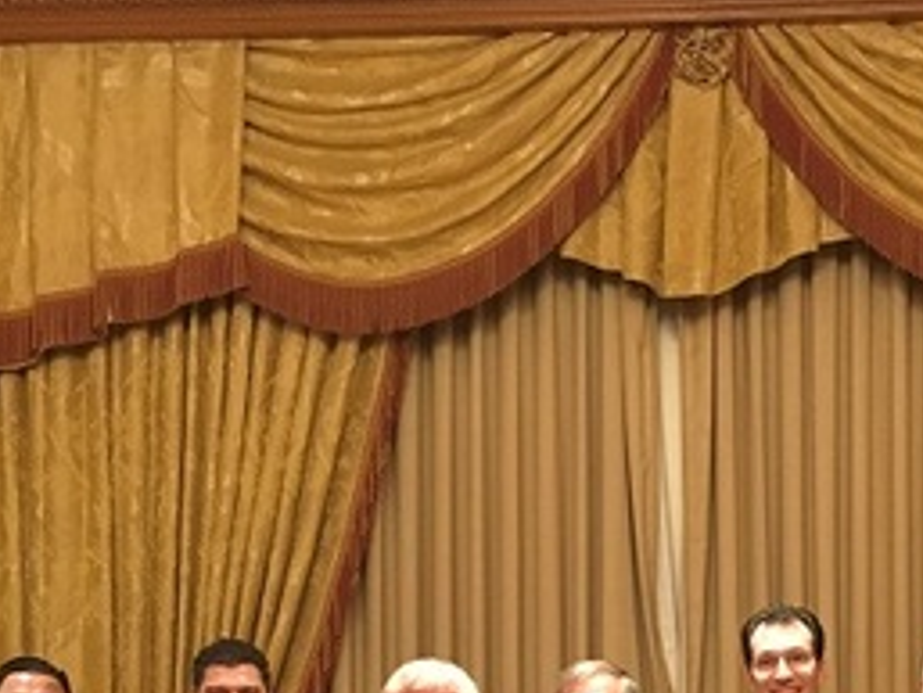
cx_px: 614
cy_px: 772
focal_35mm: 82
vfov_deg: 17.4
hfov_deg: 23.7
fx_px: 2187
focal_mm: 4.15
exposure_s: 1/17
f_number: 2.2
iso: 200
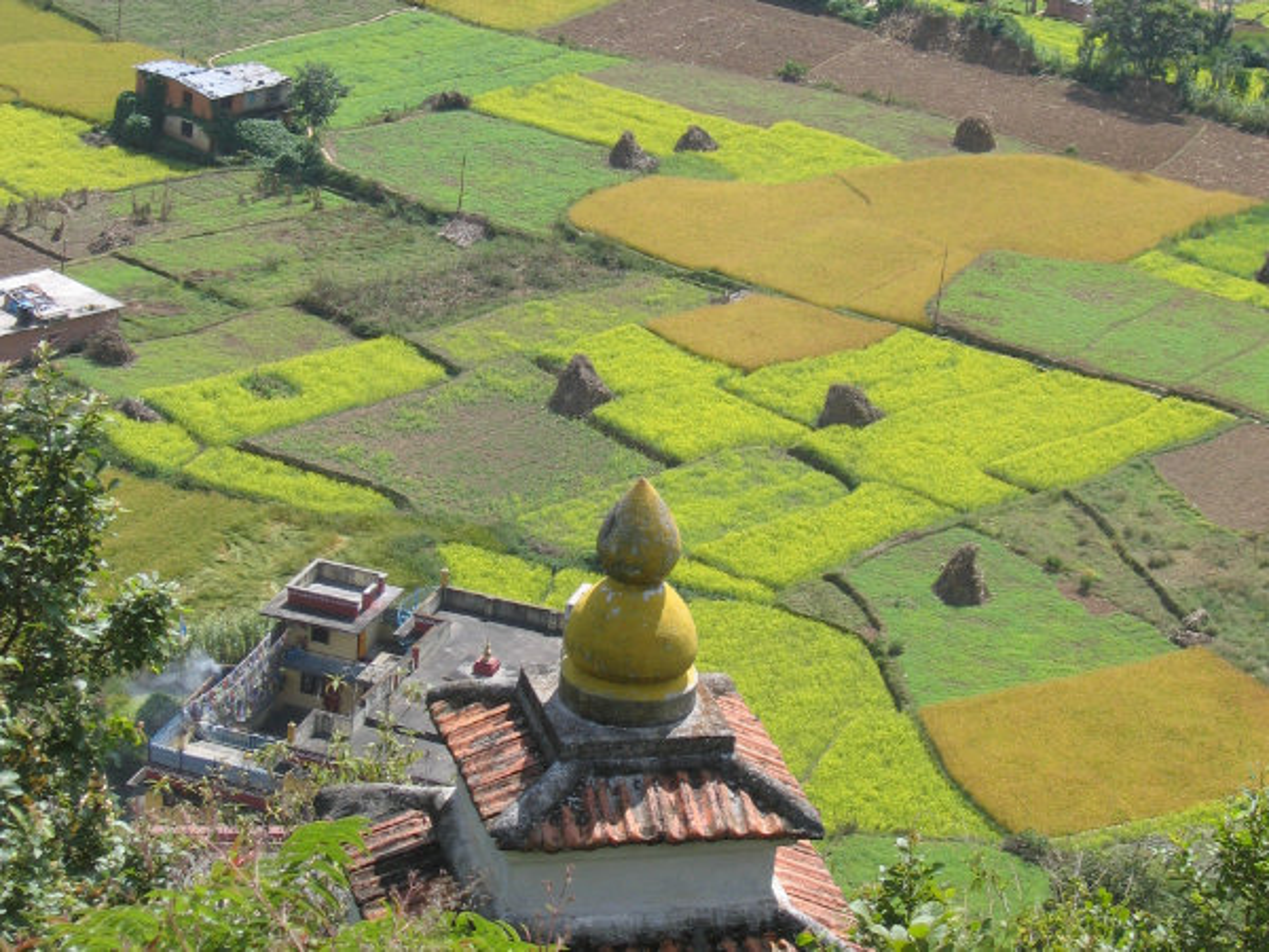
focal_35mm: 37
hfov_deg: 50.1
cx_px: 634
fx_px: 1356
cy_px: 476
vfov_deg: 38.7
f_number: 5.6
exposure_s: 1/459
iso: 64
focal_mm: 6.2
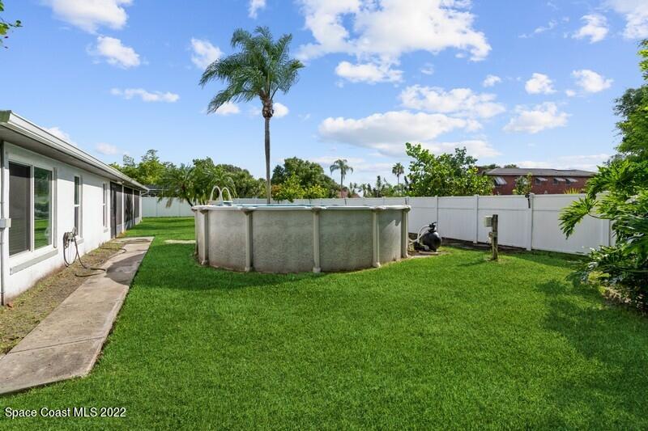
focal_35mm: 15
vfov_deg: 77.3
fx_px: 270
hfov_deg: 100.4
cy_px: 216
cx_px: 324
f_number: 8
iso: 200
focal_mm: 15
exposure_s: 1/400
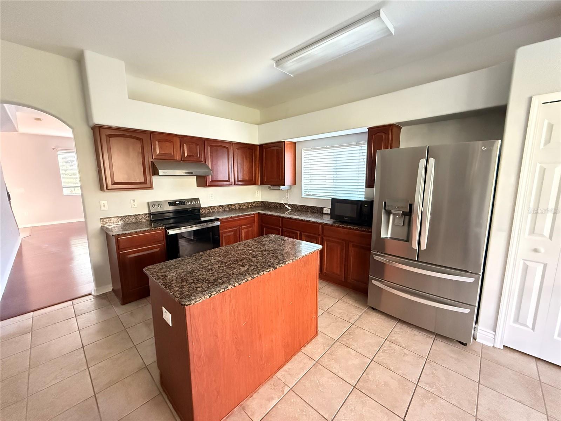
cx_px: 280
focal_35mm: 14
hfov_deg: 102.1
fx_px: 227
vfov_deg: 85.7
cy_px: 210
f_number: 2.2
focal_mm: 2.22
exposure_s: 1/52
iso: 1600
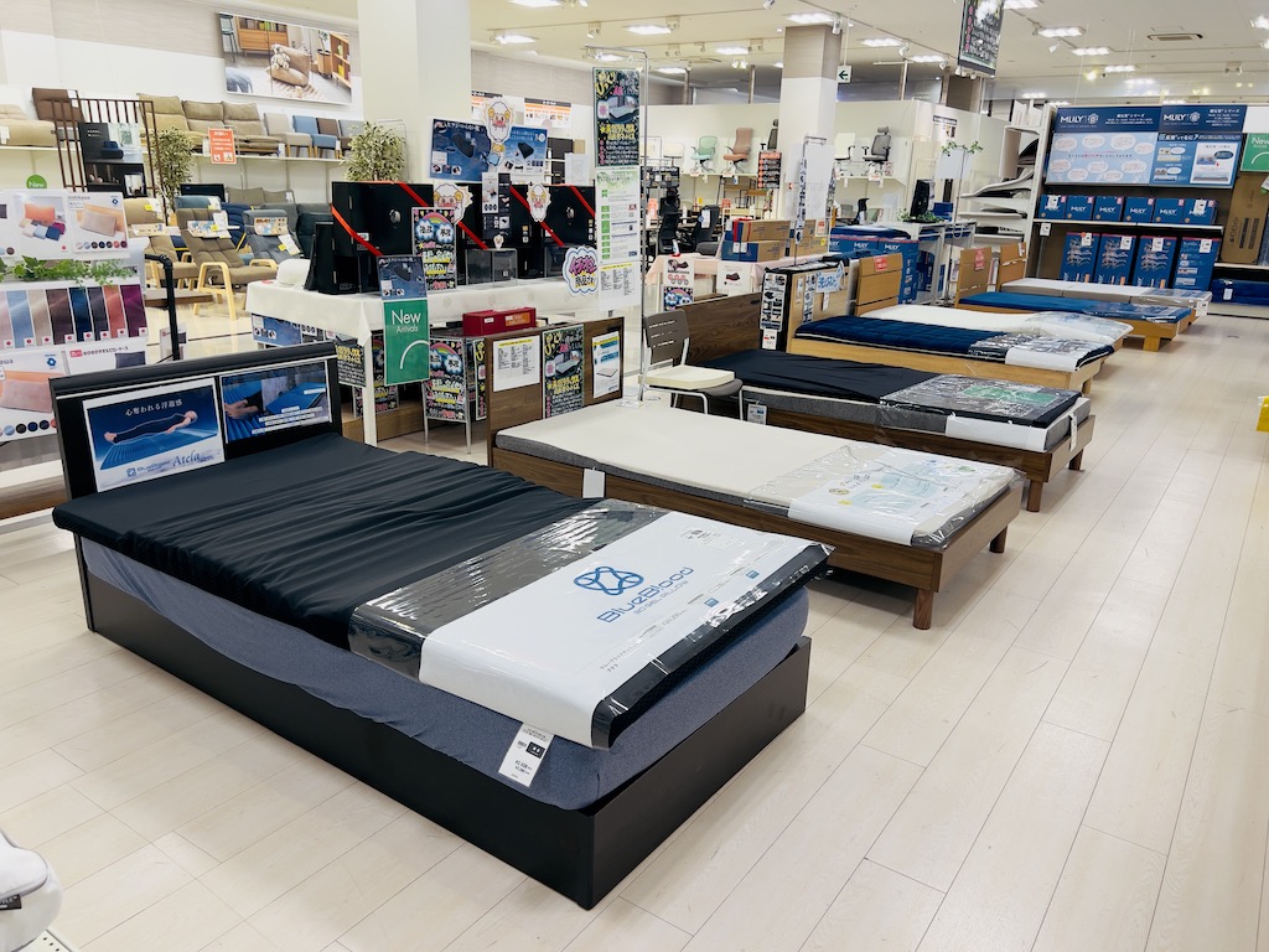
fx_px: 953
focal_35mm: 26
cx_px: 634
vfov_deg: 53.1
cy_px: 476
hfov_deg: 67.3
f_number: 1.5
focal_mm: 5.7
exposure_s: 1/120
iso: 64
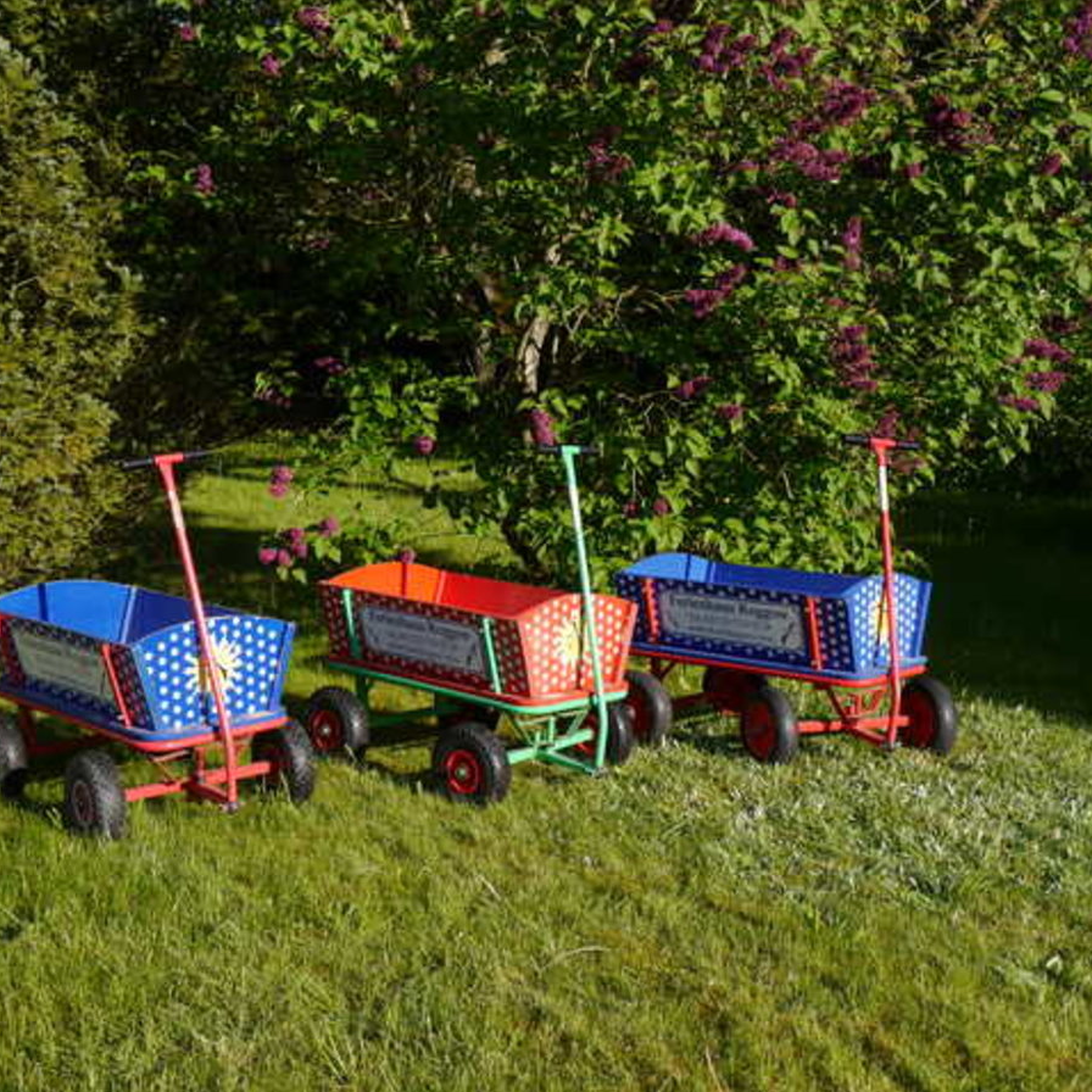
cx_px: 475
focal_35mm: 45
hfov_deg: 37.5
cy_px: 546
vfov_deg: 37.6
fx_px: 1606
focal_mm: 19
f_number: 6.3
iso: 160
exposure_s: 1/250
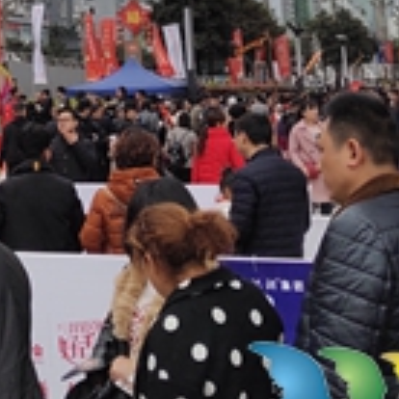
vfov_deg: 17.9
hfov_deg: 18.2
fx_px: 1213
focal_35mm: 93
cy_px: -53
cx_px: 0
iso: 50
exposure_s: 1/2129
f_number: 1.8
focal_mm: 4.27
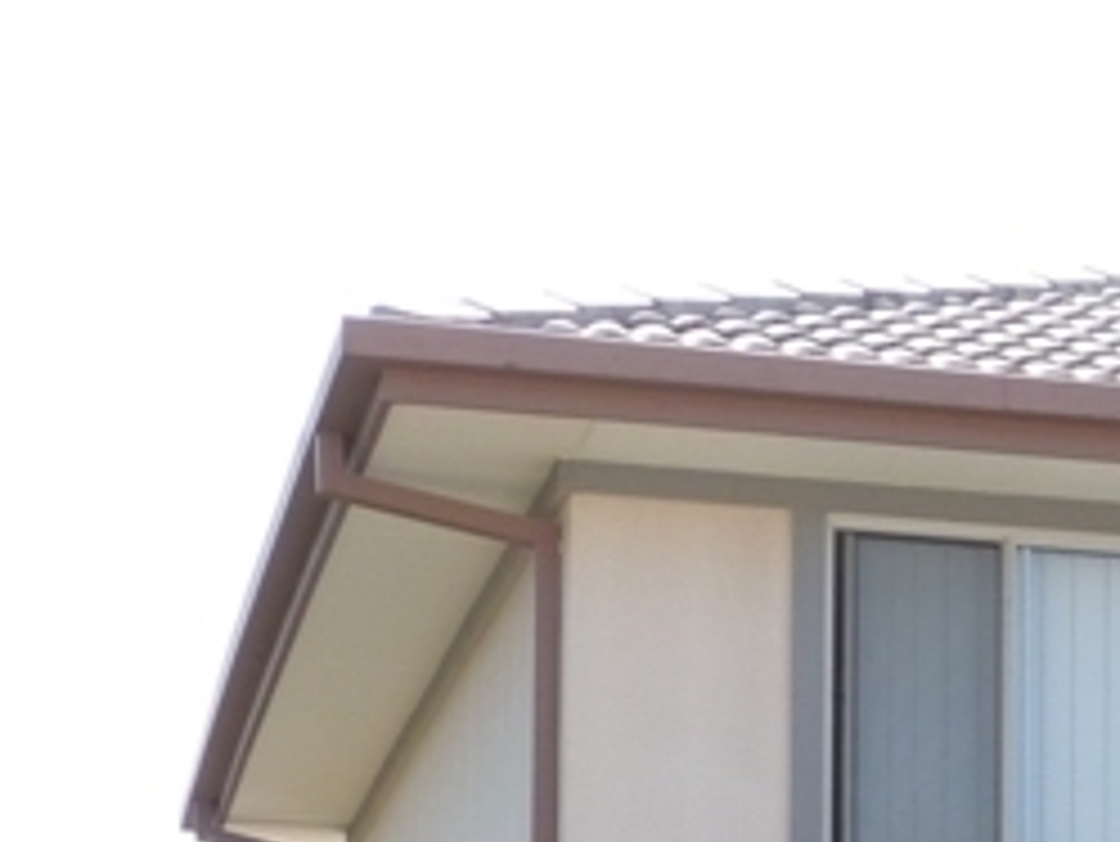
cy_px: 1279
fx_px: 4467
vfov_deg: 10.4
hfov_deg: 13.5
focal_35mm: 138
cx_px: 1637
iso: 160
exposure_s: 1/250
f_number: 4
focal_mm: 7.1
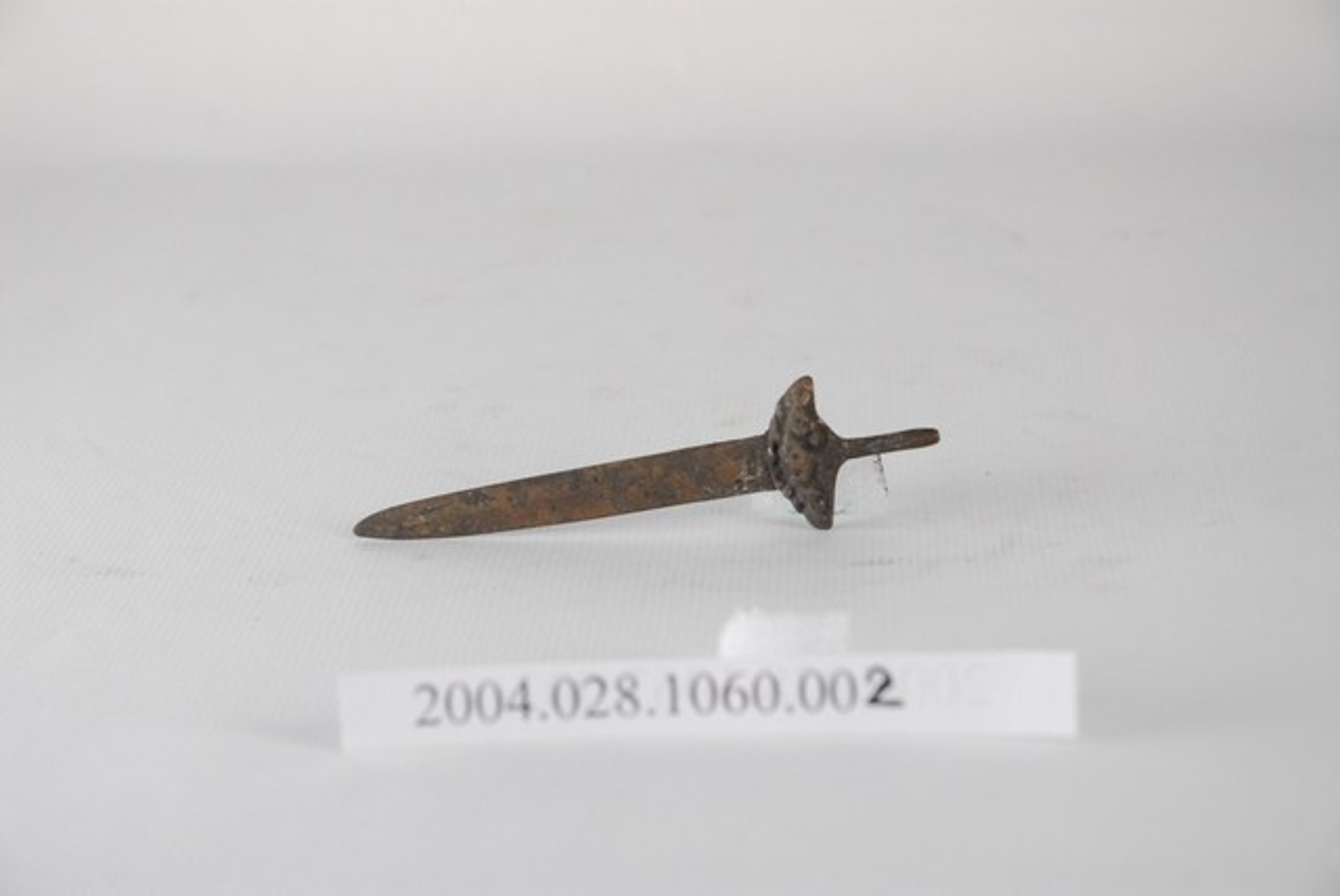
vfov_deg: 13.1
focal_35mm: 105
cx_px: 670
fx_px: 3912
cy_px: 448
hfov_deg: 19.4
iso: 1600
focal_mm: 70
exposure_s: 1/100
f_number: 6.3
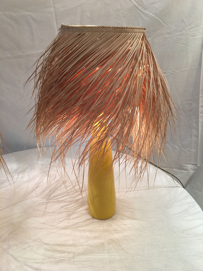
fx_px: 227
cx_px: 102
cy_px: 136
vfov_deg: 61.7
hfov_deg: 48.2
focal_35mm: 29
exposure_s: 1/17
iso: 40
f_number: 2.2
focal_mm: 4.15
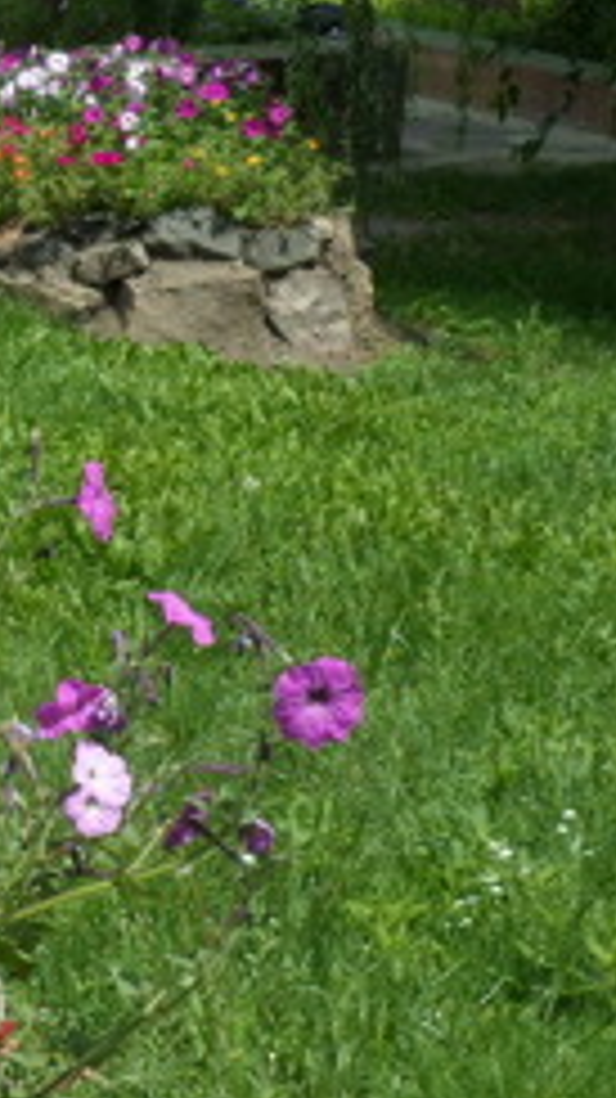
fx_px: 3896
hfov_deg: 8.5
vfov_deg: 16.0
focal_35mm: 134
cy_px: 346
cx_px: -679
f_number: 4.7
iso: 80
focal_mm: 9.3
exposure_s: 1/500
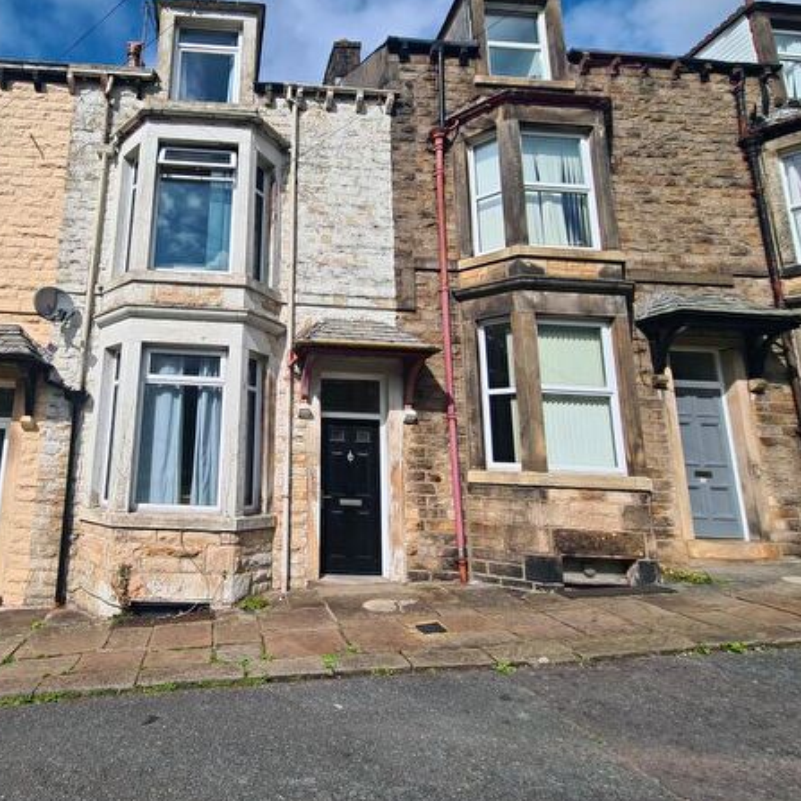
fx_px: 471
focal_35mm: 18
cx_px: 228
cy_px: 350
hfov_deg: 76.4
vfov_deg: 80.4
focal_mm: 2.2
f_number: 2.2
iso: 50
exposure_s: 1/2808
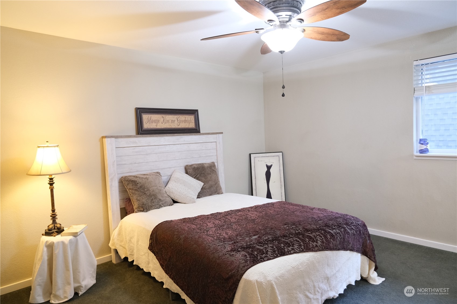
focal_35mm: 23
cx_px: 228
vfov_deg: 55.1
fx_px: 292
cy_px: 152
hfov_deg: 76.1
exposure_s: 1/30
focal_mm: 15
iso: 2000
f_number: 3.5
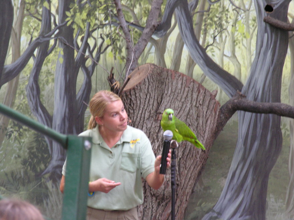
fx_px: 2769
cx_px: 147
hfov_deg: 6.1
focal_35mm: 326
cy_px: 110
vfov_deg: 4.6
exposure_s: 1/28.1
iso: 200
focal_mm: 83
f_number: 5
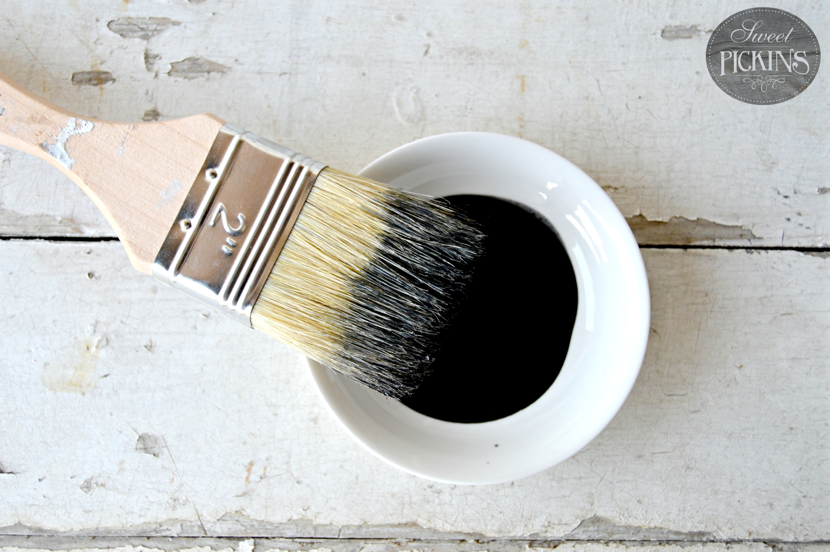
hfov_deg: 53.2
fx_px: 829
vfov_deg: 36.8
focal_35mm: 36
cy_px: 276
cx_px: 415
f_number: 5
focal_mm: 24
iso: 400
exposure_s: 1/100
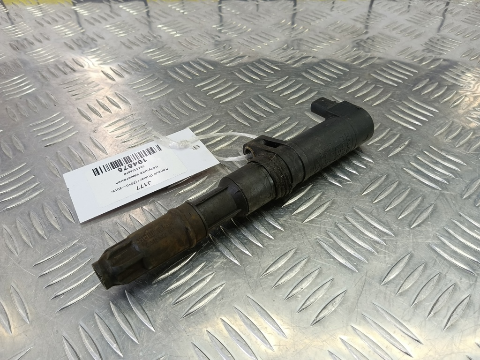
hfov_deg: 73.9
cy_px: 180
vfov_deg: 58.9
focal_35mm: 23
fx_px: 319
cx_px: 240
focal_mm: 4.11
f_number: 1.6
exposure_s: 1/50
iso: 108
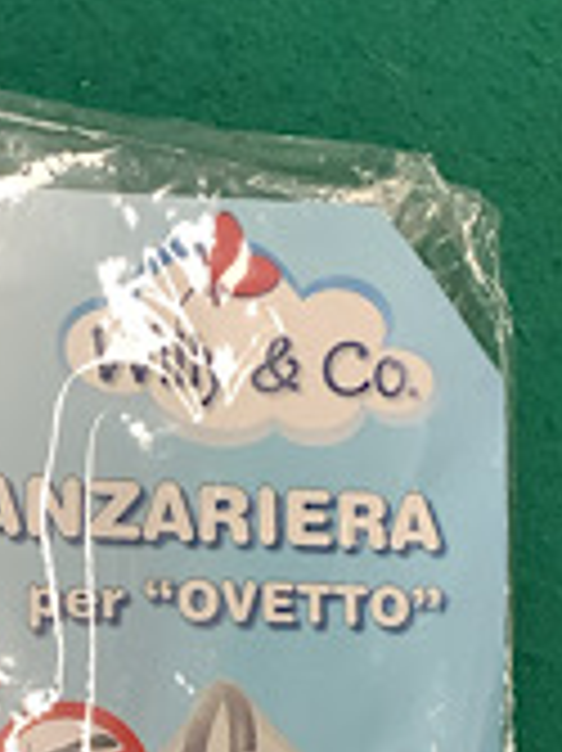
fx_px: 2016
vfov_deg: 20.8
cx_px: 16
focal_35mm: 93
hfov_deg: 15.6
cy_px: 626
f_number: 2.4
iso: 80
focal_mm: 3.3
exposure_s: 1/50
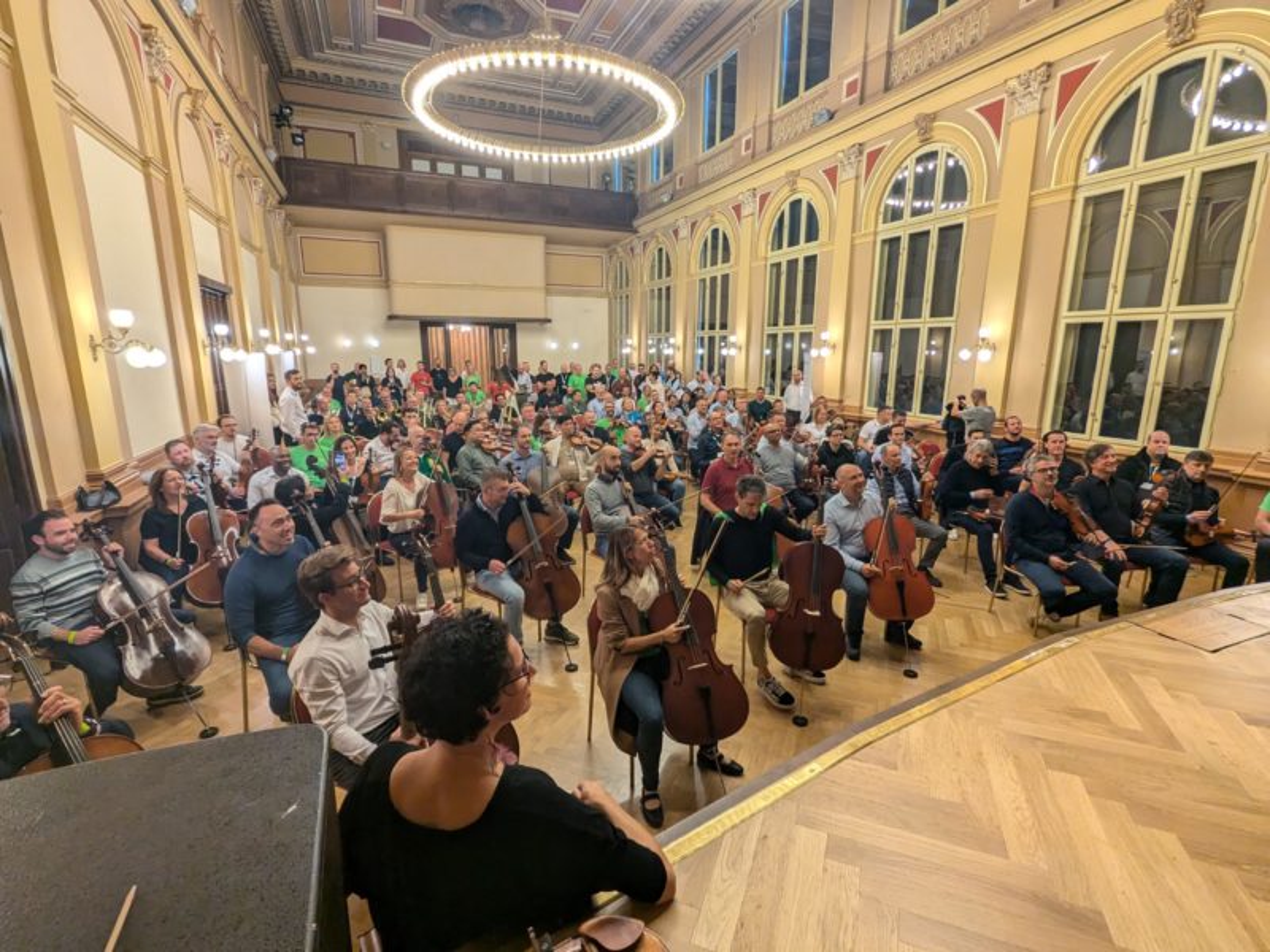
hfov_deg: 94.5
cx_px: 635
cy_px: 476
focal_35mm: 16
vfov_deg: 78.1
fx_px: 587
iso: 83
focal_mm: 2.35
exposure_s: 1/37
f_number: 2.2
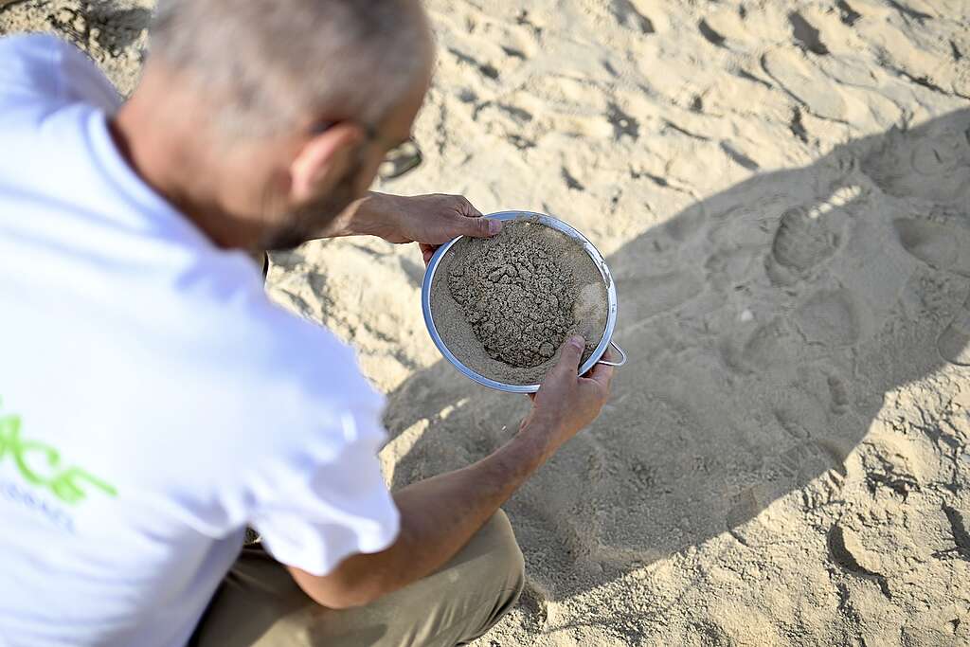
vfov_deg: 37.9
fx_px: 943
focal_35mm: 35
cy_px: 324
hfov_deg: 54.4
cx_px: 485
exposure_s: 1/10000
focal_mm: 35
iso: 250
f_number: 1.4
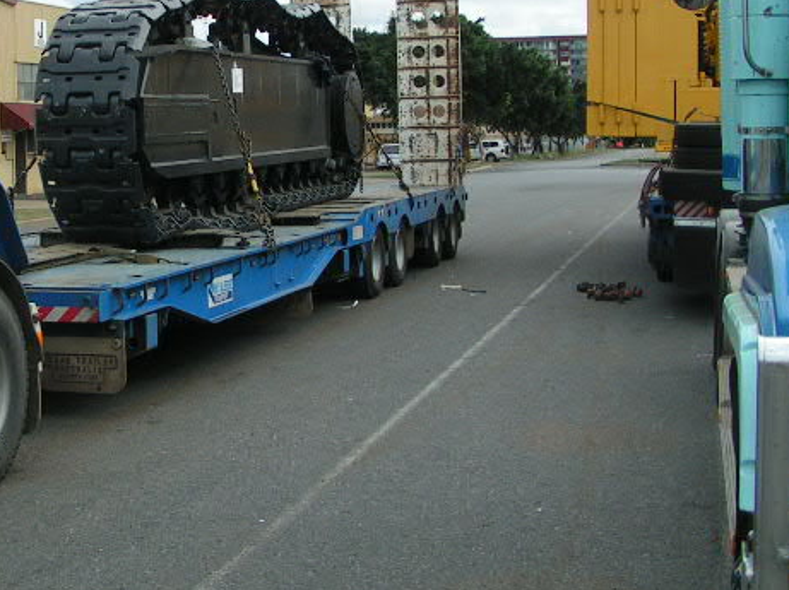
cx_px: 185
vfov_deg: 22.0
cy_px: 139
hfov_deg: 28.9
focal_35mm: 66
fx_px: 1503
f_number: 5.6
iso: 50
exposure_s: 1/250
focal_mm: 5.8
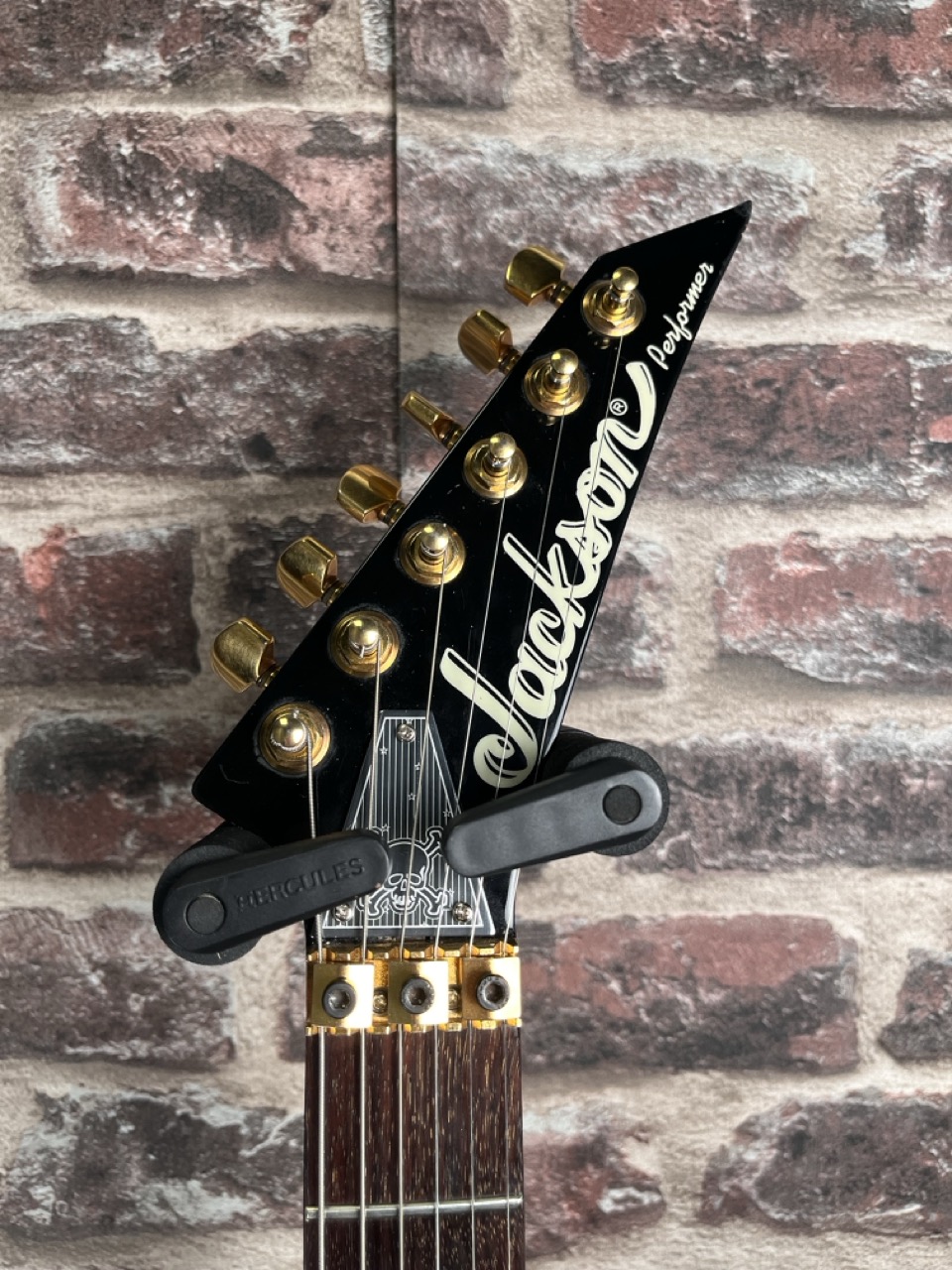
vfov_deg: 67.3
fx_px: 953
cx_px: 476
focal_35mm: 26
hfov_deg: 53.1
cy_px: 635
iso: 64
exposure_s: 1/121
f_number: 1.6
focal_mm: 5.1
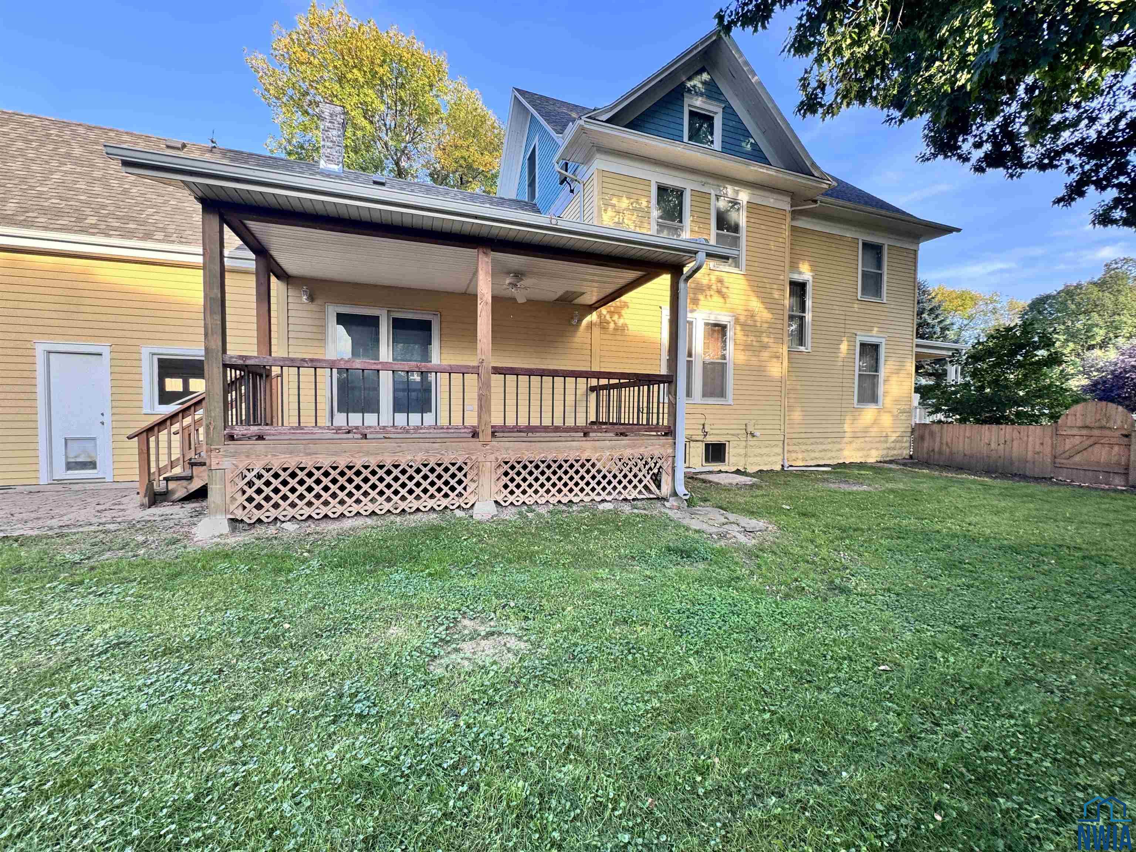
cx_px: 568
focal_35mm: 14
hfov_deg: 102.1
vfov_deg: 85.7
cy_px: 426
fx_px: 459
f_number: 2.2
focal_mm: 2.22
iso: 50
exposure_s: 1/99
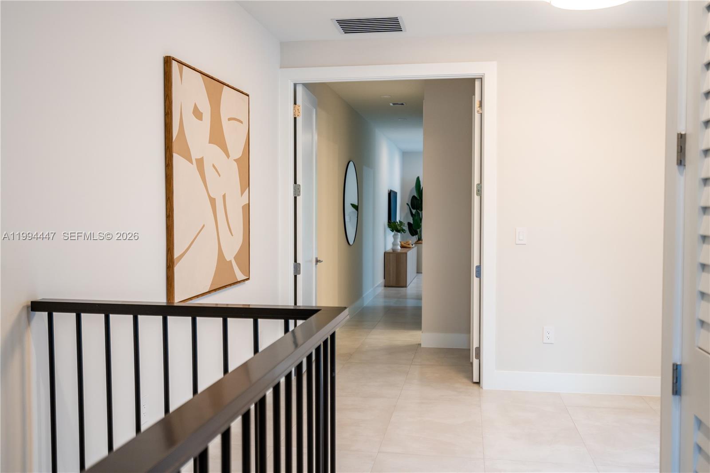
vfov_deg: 37.8
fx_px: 690
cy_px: 236
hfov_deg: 54.4
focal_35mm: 35
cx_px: 355
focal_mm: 35
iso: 500
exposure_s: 1/30
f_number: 4
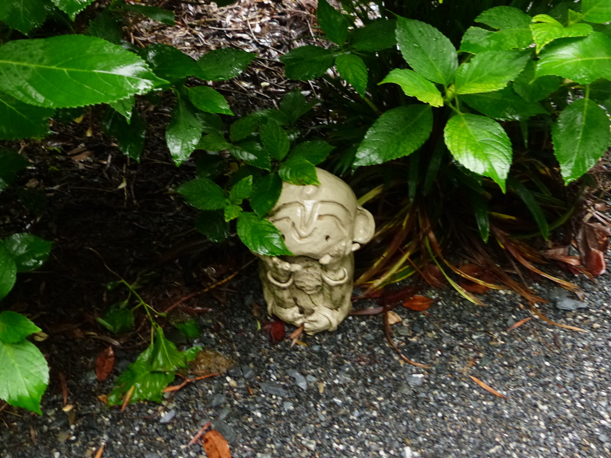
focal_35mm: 37
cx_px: 306
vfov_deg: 38.7
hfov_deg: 50.1
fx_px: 653
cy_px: 229
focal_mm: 6.6
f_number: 2.8
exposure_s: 1/15
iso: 400
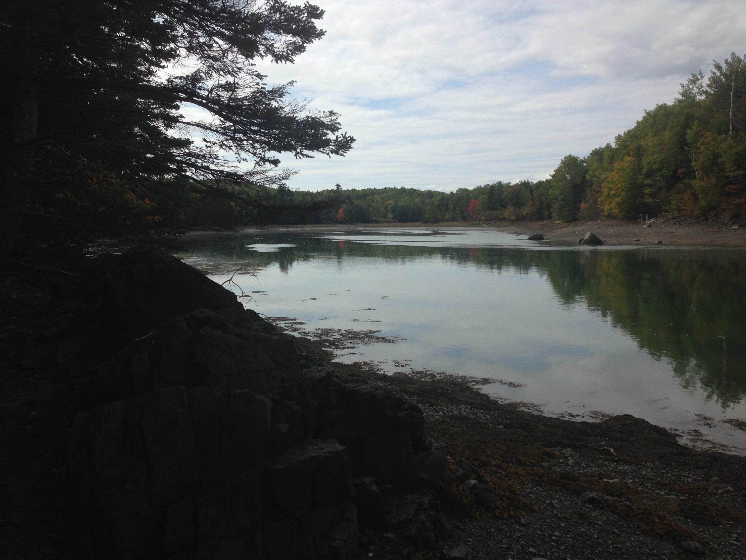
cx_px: 373
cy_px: 280
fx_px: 711
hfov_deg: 55.4
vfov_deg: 42.9
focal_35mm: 33
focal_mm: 4.12
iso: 50
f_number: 2.4
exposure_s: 1/1869
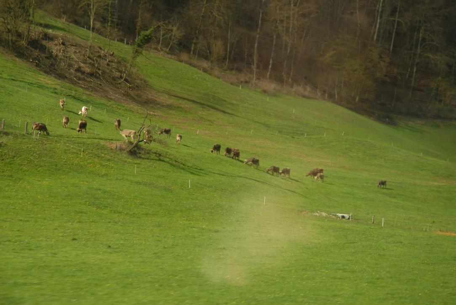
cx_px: 228
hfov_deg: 19.4
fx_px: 1332
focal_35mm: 105
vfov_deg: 13.1
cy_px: 152
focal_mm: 70
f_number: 5.6
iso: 100
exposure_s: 1/125
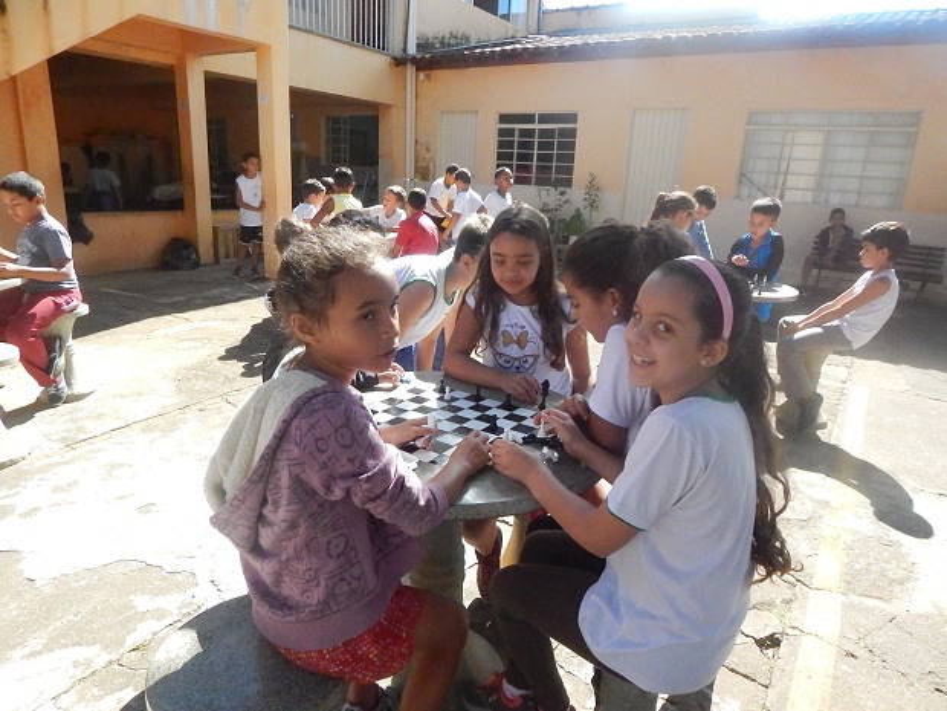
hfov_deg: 73.9
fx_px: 629
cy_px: 356
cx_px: 474
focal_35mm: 23
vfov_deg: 58.9
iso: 1600
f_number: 6
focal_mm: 4
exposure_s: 1/1500
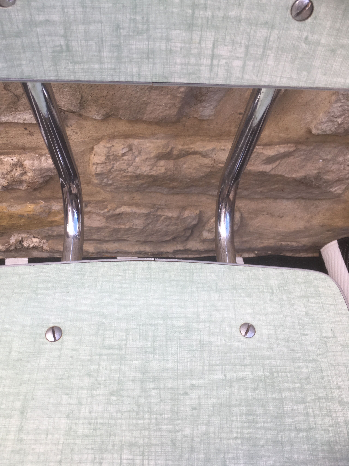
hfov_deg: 48.2
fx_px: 390
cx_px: 174
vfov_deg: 61.7
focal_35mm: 29
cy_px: 233
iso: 32
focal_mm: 4.15
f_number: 2.2
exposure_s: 1/100
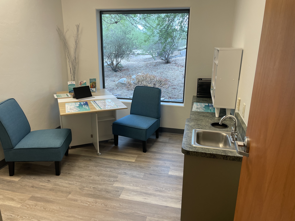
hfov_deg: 67.3
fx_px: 222
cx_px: 148
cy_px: 110
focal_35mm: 26
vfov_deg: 53.1
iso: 80
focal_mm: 4.2
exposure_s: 1/120
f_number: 1.6
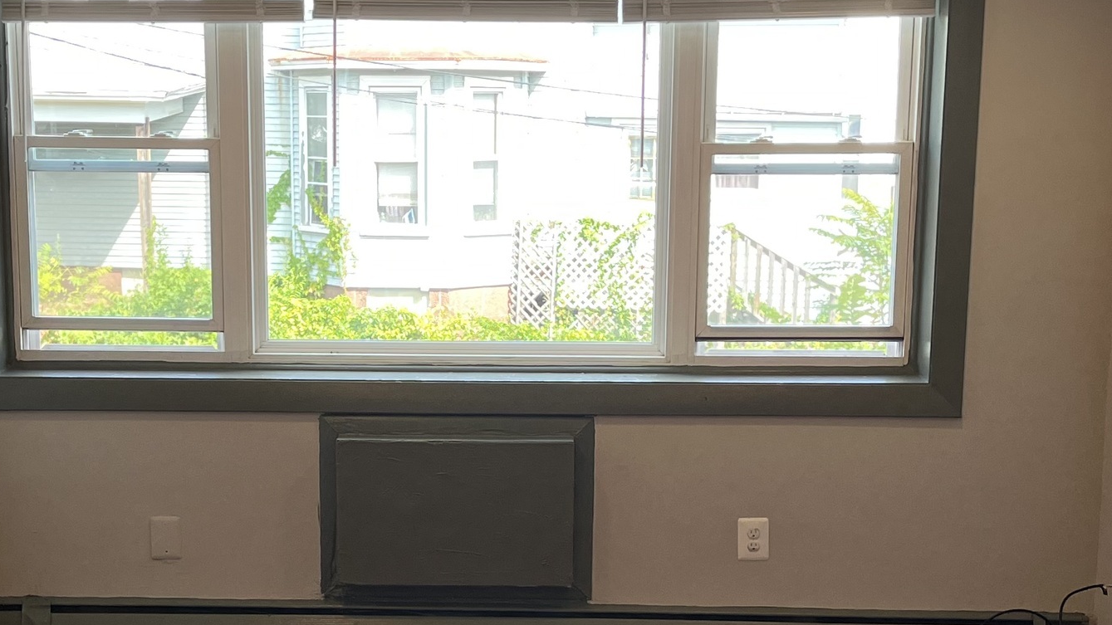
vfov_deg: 18.4
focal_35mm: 65
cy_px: 488
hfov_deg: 32.2
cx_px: 433
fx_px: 1916
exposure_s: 1/120
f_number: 1.6
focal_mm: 5.1
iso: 50
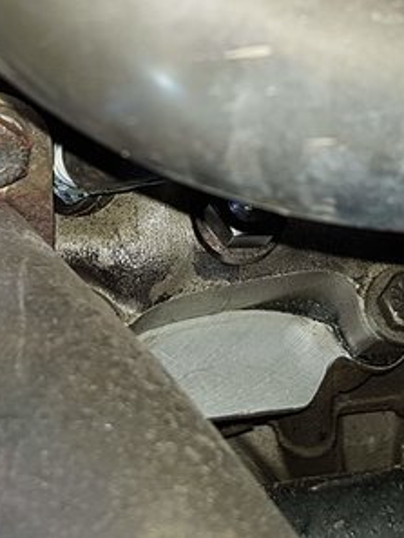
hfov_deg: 40.7
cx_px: 221
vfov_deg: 52.6
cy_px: 268
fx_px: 544
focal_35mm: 35
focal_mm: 4.2
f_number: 1.7
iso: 64
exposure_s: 1/50
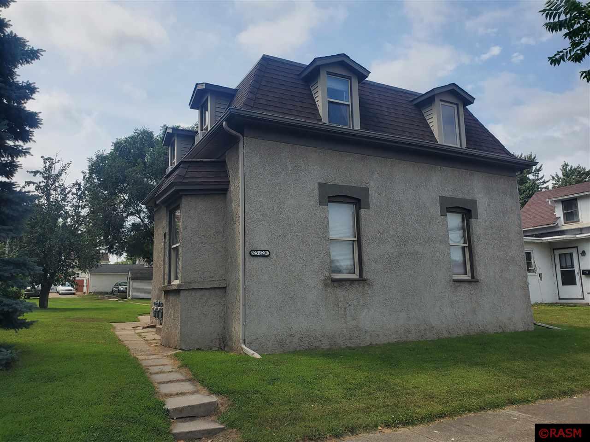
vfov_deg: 53.1
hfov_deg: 67.3
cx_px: 295
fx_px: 443
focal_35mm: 26
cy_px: 221
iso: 50
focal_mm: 4.3
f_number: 2.4
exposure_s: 1/1648
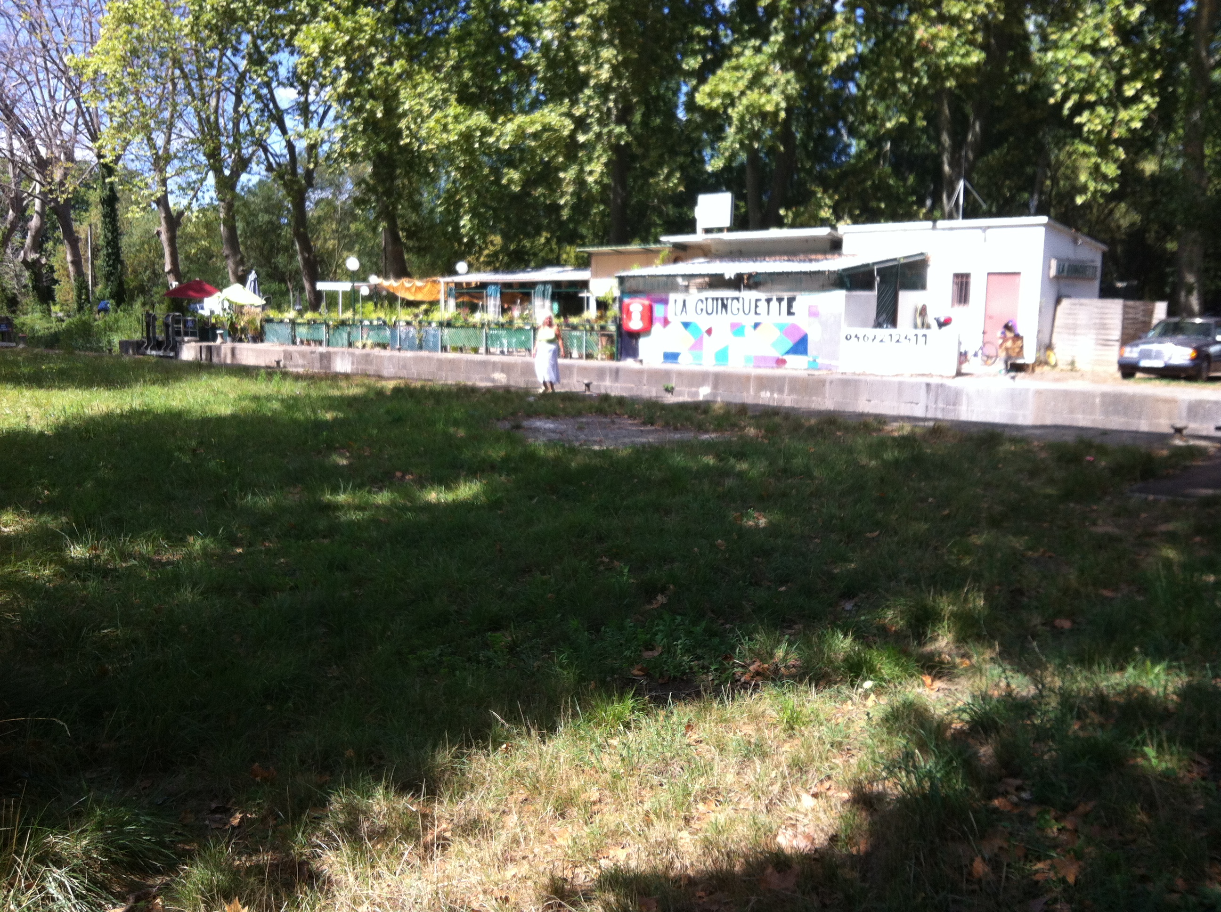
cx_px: 610
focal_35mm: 35
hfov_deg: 52.7
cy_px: 456
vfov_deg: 40.6
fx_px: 1233
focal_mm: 3.85
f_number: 2.8
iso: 80
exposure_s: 1/580
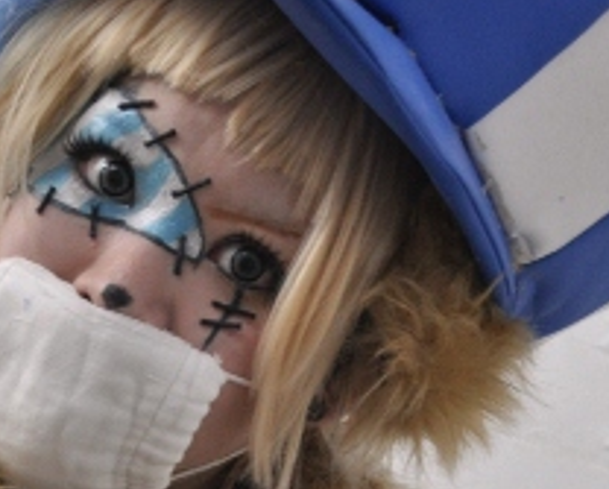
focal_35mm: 118
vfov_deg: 12.2
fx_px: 2130
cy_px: 836
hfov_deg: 15.9
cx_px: -12
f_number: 5
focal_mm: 24
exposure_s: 1/40
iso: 800
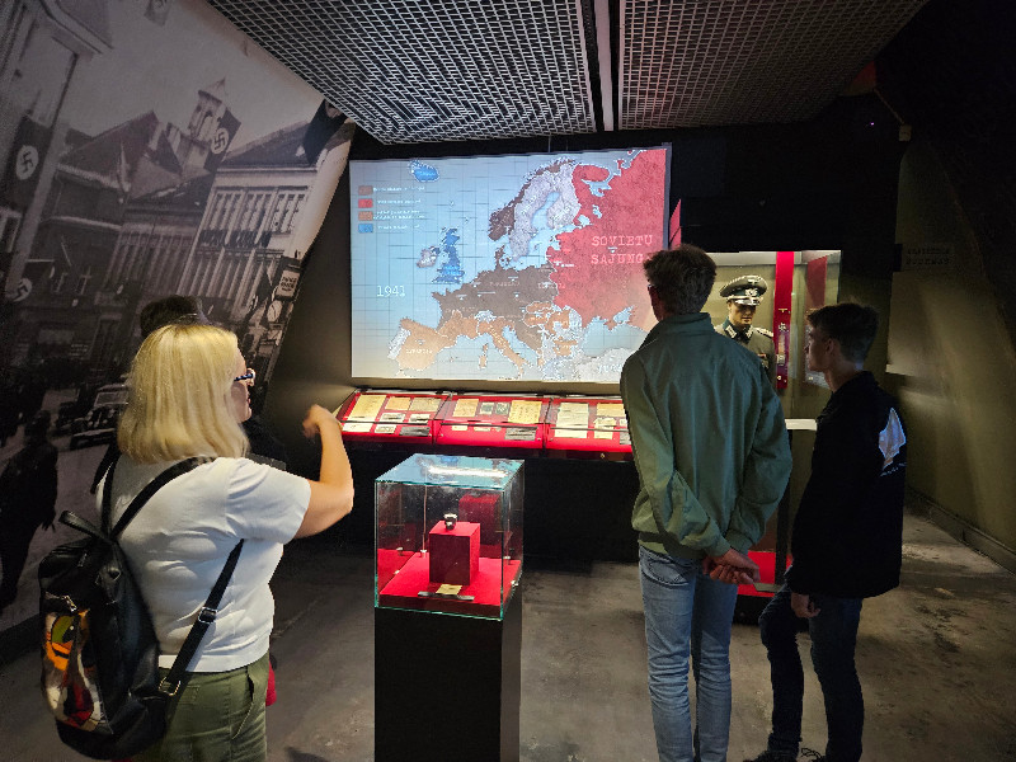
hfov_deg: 73.9
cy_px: 381
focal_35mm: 23
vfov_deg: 58.9
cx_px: 508
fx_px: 675
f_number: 1.8
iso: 640
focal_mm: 5.4
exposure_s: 1/50
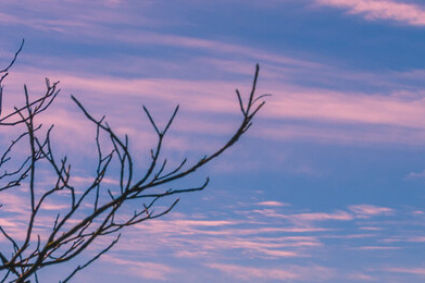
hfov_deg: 15.3
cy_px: 369
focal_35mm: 134
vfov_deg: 10.0
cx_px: 302
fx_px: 1575
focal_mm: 29
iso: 200
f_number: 11
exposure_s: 1/400
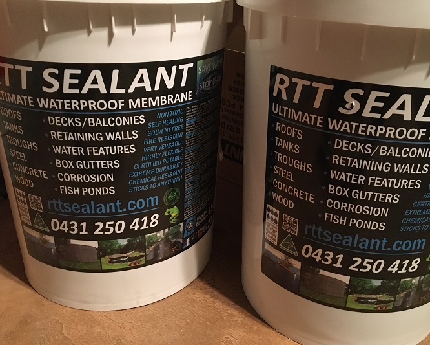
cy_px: 159
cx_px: 246
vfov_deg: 43.3
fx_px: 433
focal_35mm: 34
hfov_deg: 52.7
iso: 320
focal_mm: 4.15
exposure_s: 1/17
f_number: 2.2
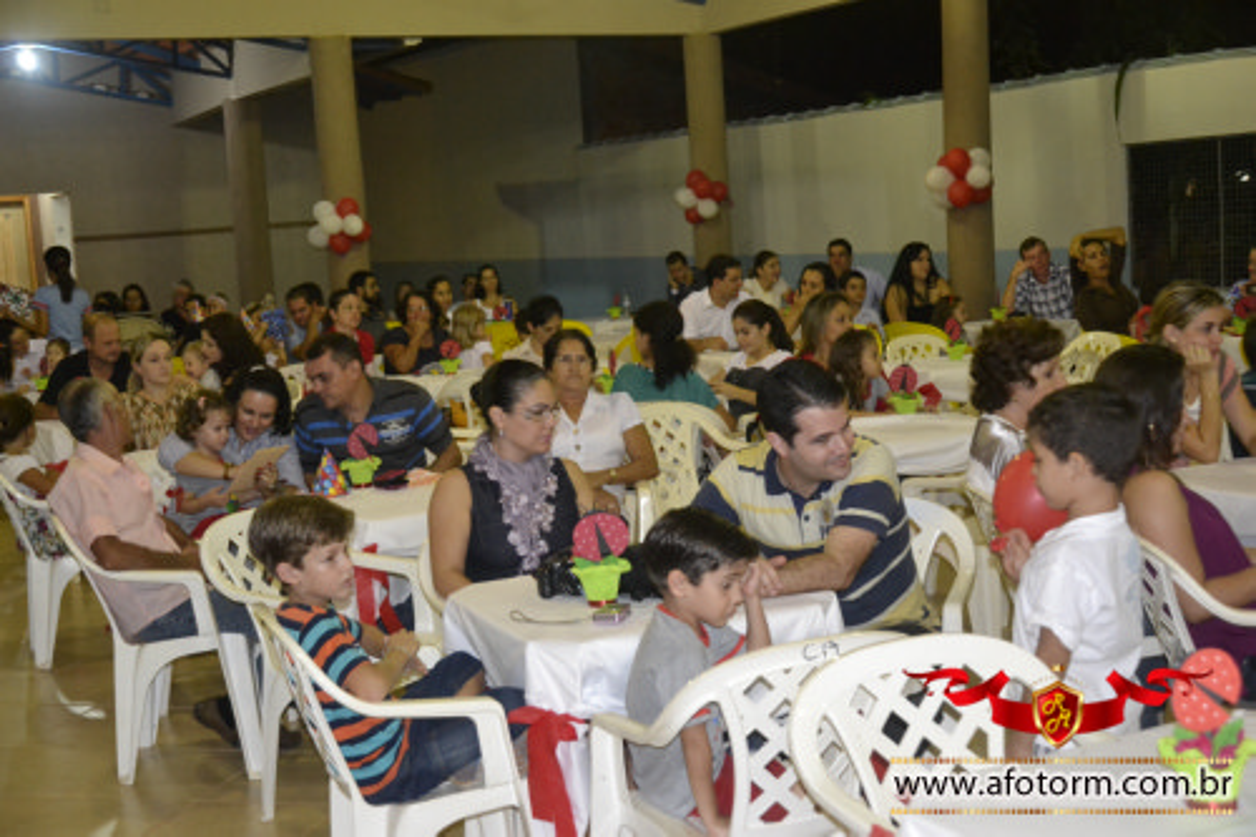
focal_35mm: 48
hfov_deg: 41.1
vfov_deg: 28.1
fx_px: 1674
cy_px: 418
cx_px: 628
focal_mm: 32
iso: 3200
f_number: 4.2
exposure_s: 1/60
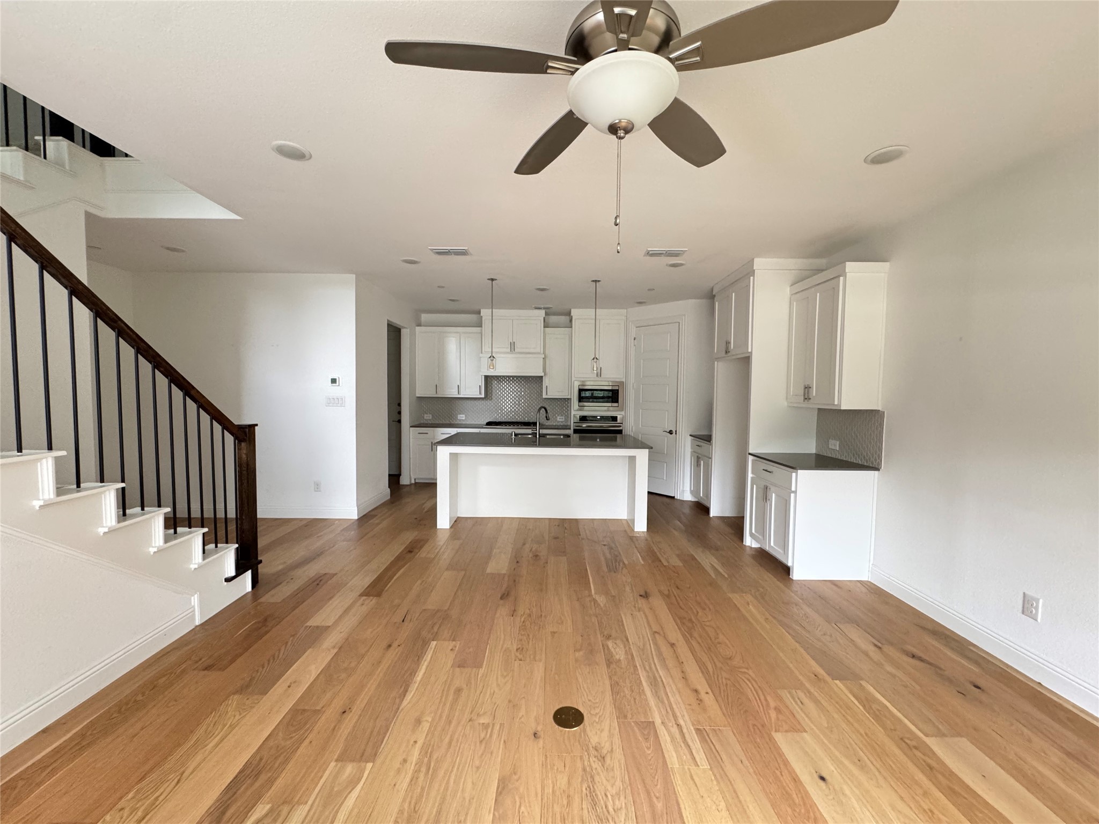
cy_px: 412
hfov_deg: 102.1
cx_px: 550
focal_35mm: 14
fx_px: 444
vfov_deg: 85.7
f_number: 2.2
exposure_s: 1/60
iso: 500
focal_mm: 2.22
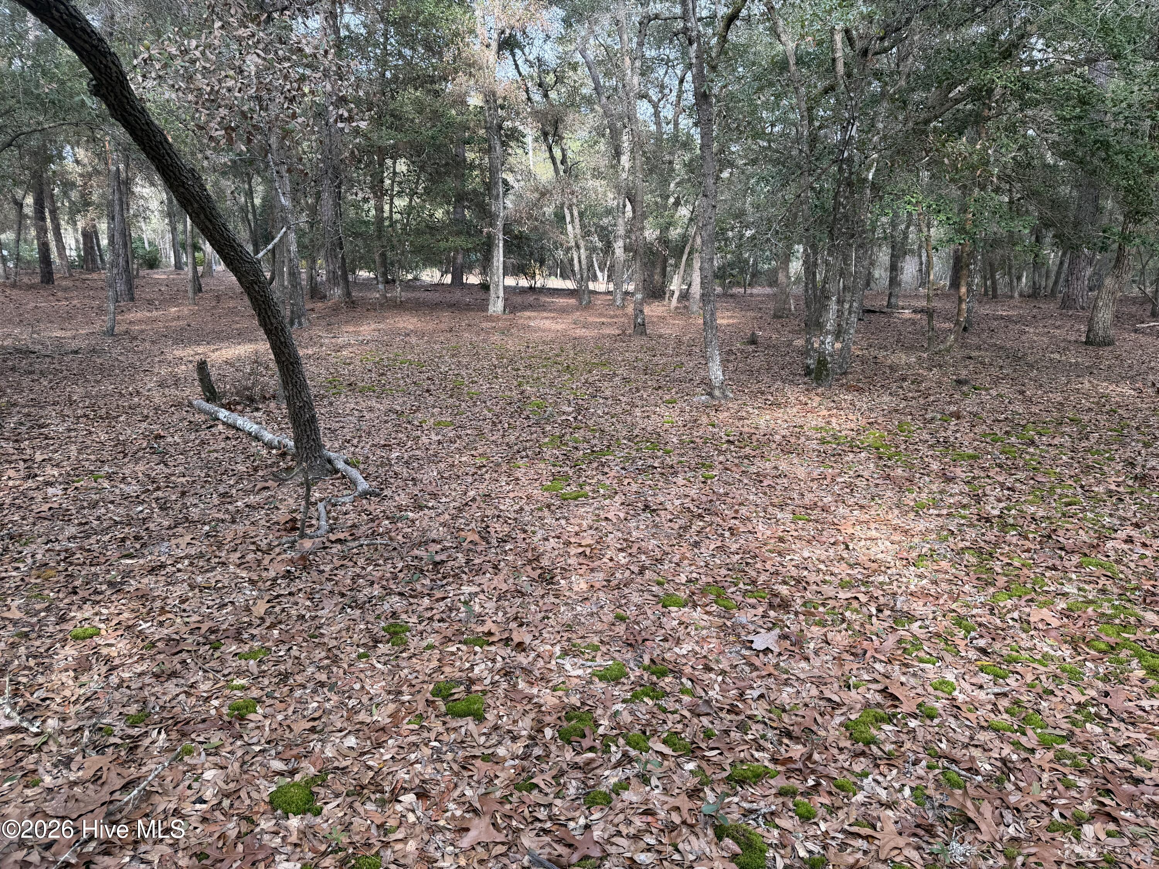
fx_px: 804
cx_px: 580
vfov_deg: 56.8
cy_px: 434
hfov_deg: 71.6
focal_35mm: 24
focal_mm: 6.76
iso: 64
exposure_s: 1/255
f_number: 1.78
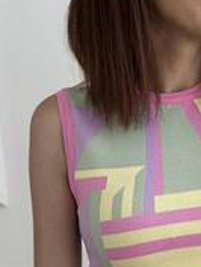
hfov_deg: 11.3
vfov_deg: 14.7
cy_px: 317
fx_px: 1005
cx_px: 209
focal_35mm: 130
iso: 80
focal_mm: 6.86
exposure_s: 1/484
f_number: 1.78
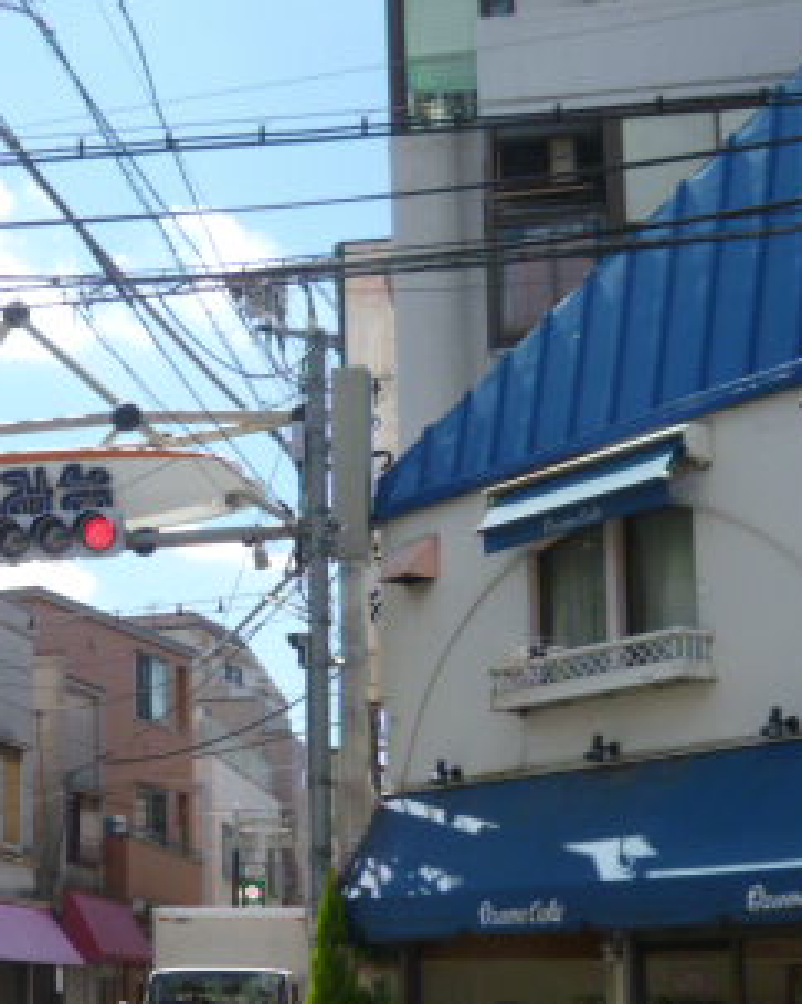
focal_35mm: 64
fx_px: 1901
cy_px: 736
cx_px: 0
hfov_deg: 22.9
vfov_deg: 29.2
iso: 100
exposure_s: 1/800
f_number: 2.8
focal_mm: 5.6
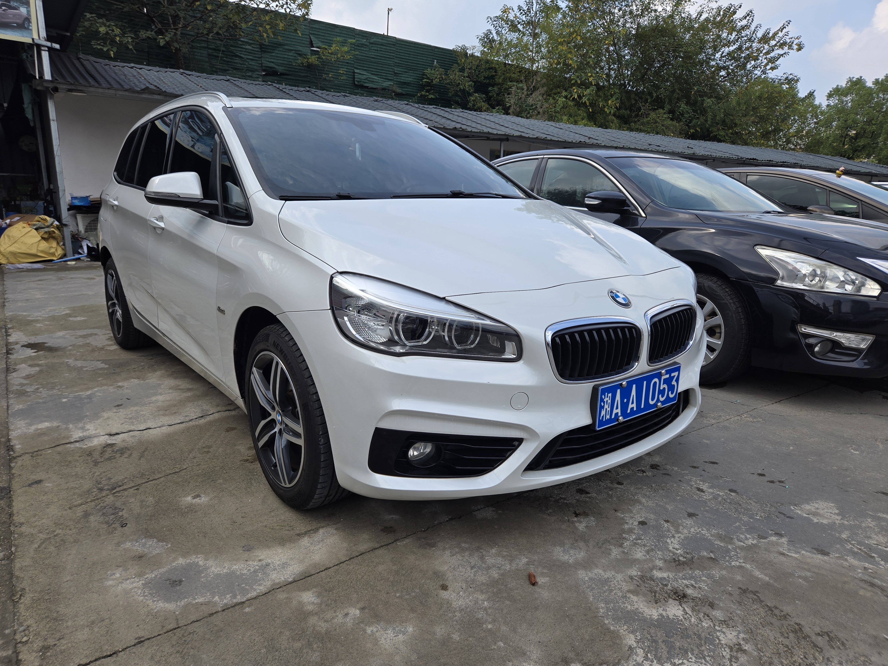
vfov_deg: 58.9
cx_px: 444
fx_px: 590
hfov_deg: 73.9
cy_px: 333
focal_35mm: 23
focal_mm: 5.4
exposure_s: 1/1081
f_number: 1.8
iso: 25
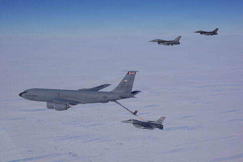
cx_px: 122
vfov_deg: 23.4
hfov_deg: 34.5
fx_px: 391
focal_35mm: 58
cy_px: 81
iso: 100
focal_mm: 21.56
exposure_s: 1/1000
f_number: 8
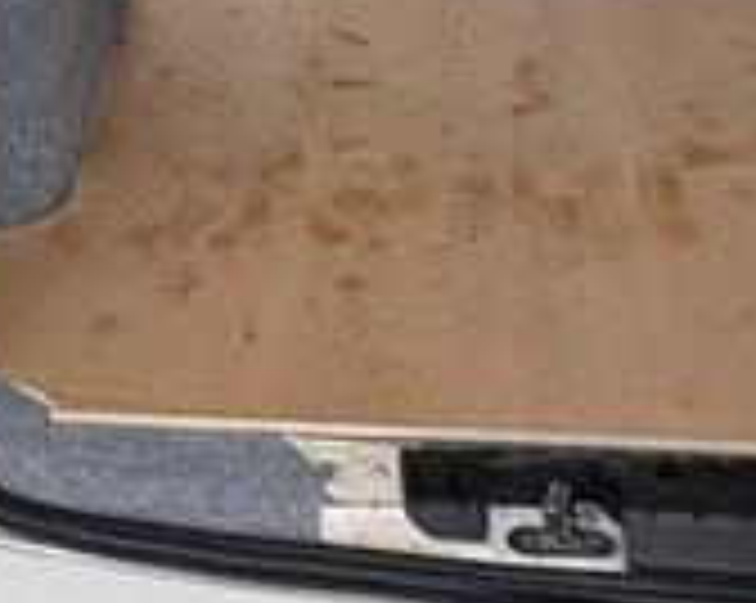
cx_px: -495
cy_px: -207
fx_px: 1631
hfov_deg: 20.6
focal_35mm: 73
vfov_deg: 19.2
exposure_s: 1/394
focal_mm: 2.22
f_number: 2.2
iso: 64
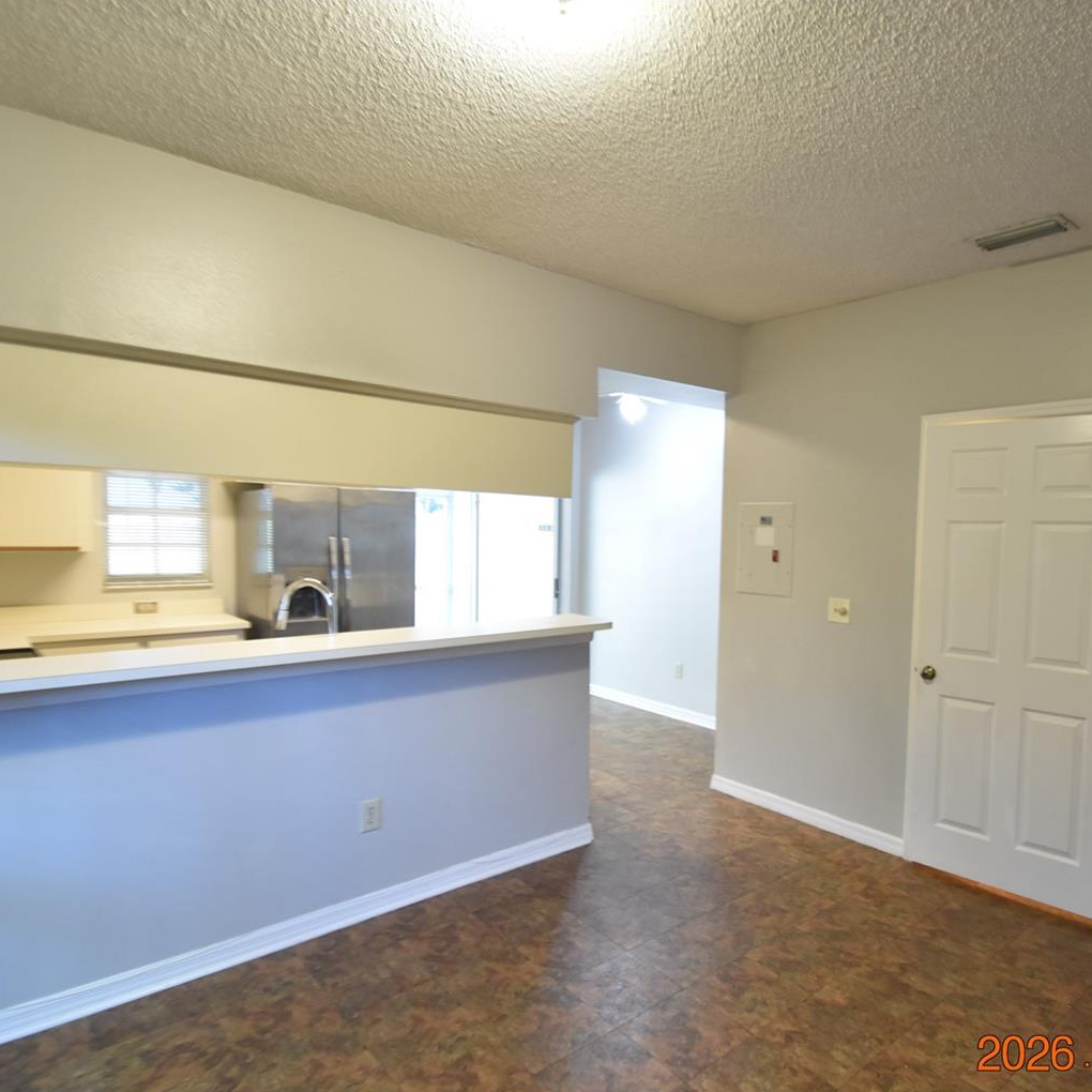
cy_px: 568
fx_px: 714
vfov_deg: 74.8
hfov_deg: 73.9
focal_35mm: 20
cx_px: 662
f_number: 3.5
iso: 800
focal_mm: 10
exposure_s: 1/15
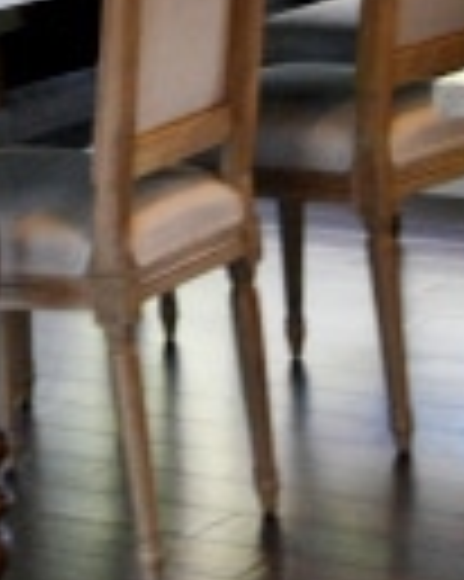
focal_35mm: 210
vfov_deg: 9.0
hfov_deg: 7.3
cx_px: -160
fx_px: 3609
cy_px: -288
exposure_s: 1/30
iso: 400
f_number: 7.1
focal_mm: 30
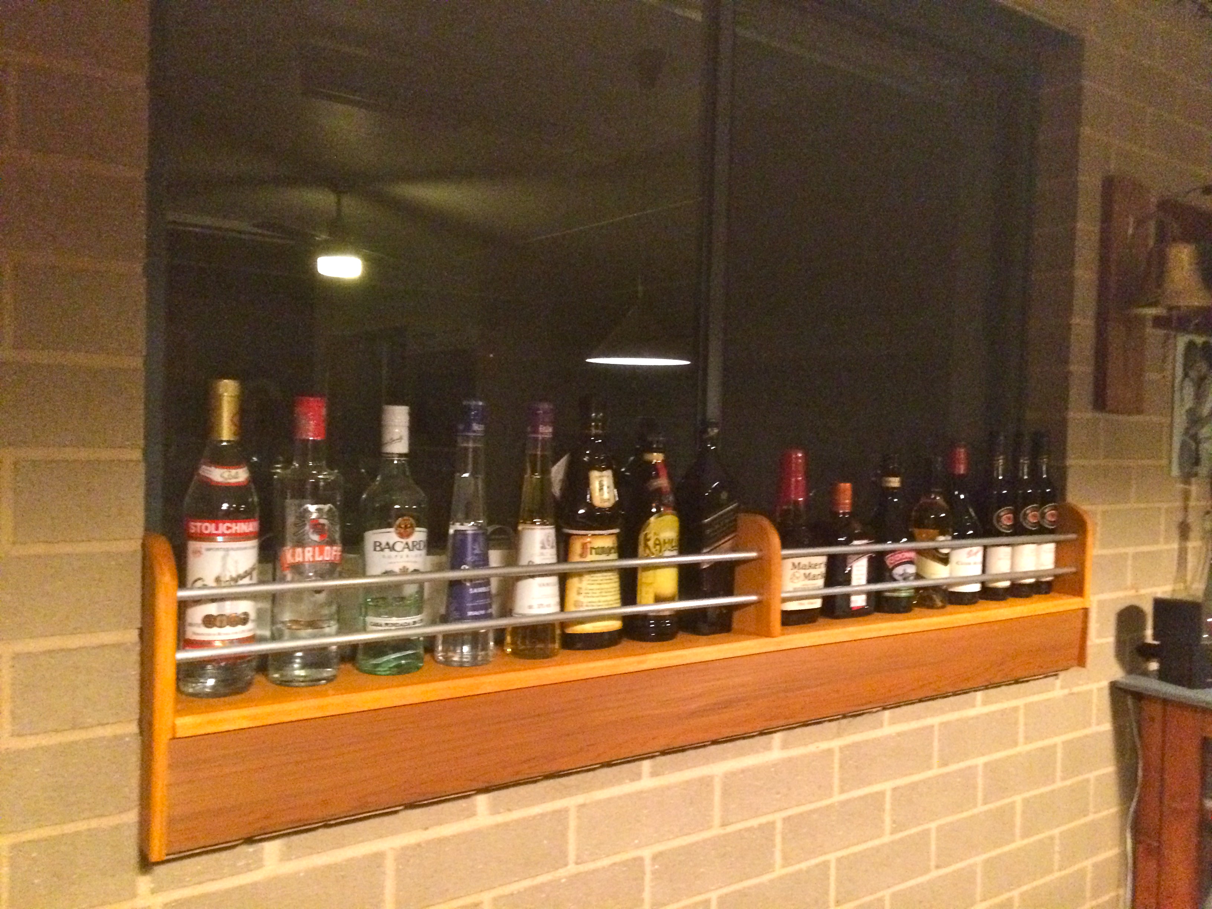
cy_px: 454
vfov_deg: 48.2
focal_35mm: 29
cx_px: 606
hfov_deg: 61.7
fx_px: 1015
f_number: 2.2
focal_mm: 4.15
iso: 640
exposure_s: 1/15
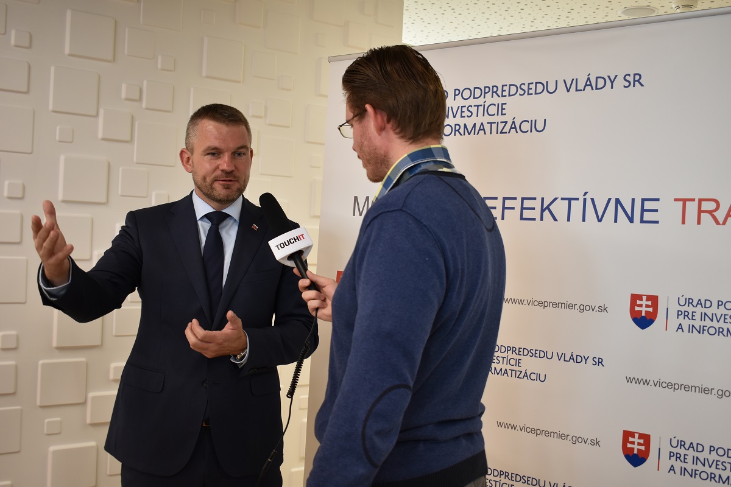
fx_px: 792
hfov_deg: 49.6
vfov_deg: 34.2
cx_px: 366
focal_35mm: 39
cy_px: 244
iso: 400
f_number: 4.2
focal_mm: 26
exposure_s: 1/40
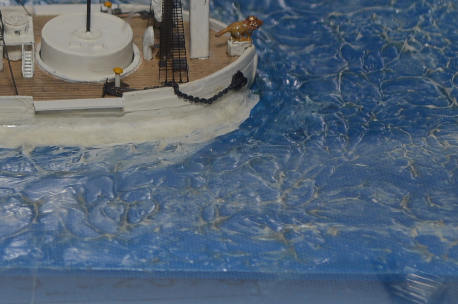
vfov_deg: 6.6
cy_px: 19
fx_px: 2631
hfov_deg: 9.7
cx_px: -165
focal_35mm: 207
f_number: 8
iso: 100
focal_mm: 46
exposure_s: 1/60
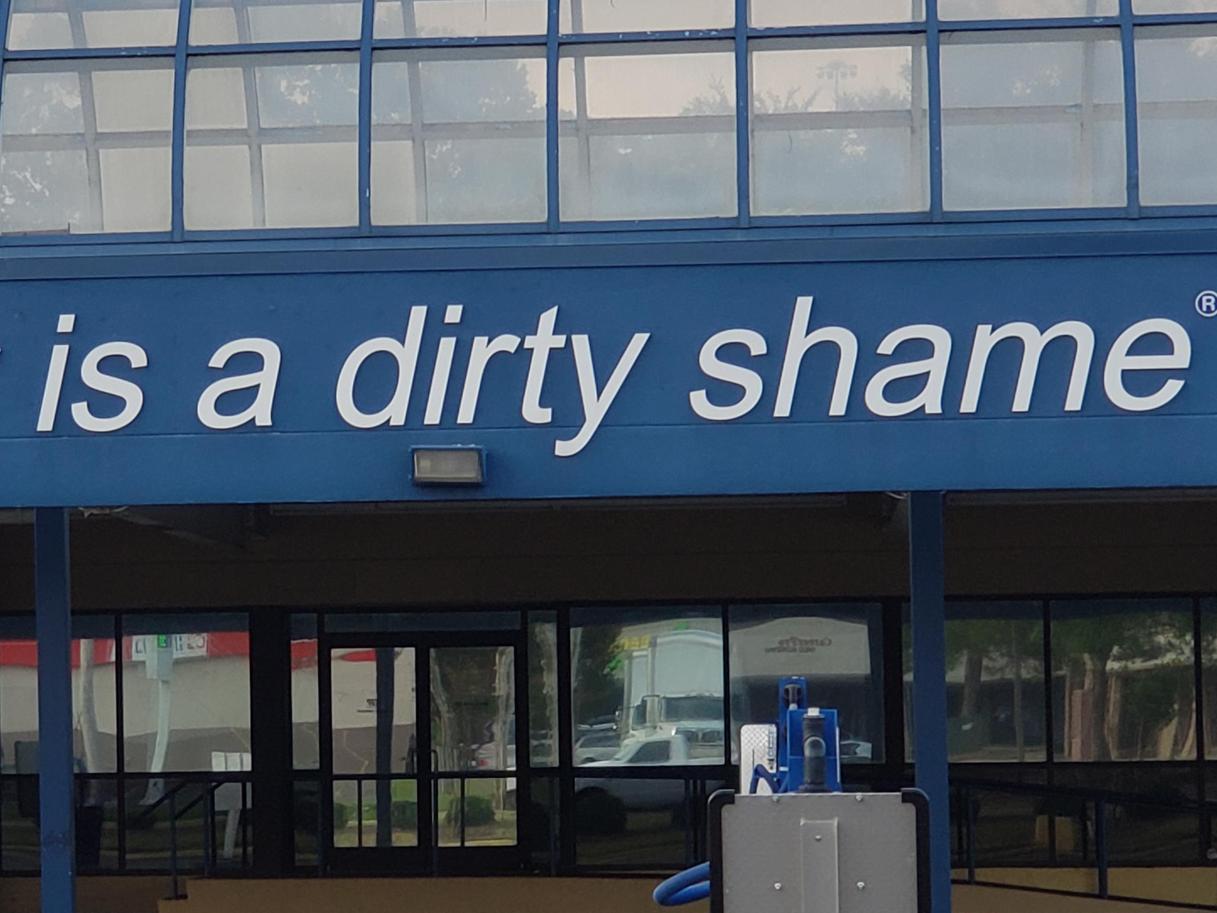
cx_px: 196
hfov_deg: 21.7
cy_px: 498
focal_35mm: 89
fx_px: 3129
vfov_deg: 16.6
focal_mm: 6
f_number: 2.4
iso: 50
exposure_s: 1/120
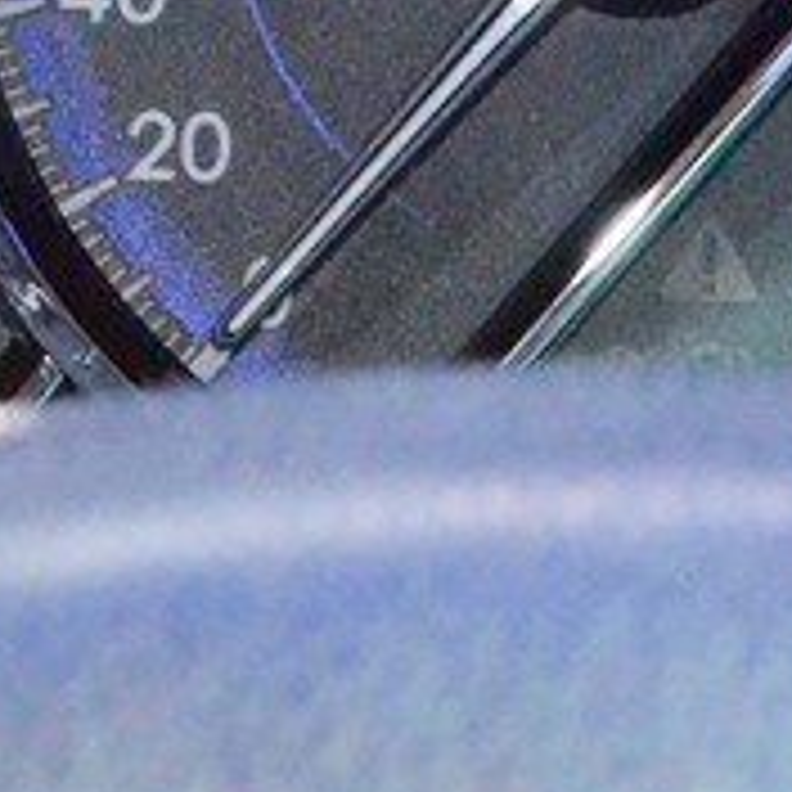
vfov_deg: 5.9
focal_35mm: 296
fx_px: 7662
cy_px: -333
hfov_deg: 5.9
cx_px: 850
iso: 3200
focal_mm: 32
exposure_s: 1/60
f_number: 4.8
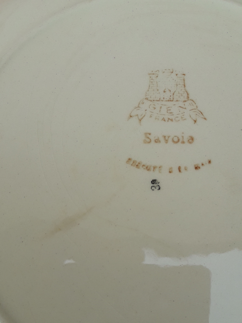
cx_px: 121
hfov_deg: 49.7
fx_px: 261
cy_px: 162
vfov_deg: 63.4
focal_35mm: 28
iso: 40
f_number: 1.9
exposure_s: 1/448
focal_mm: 3.7
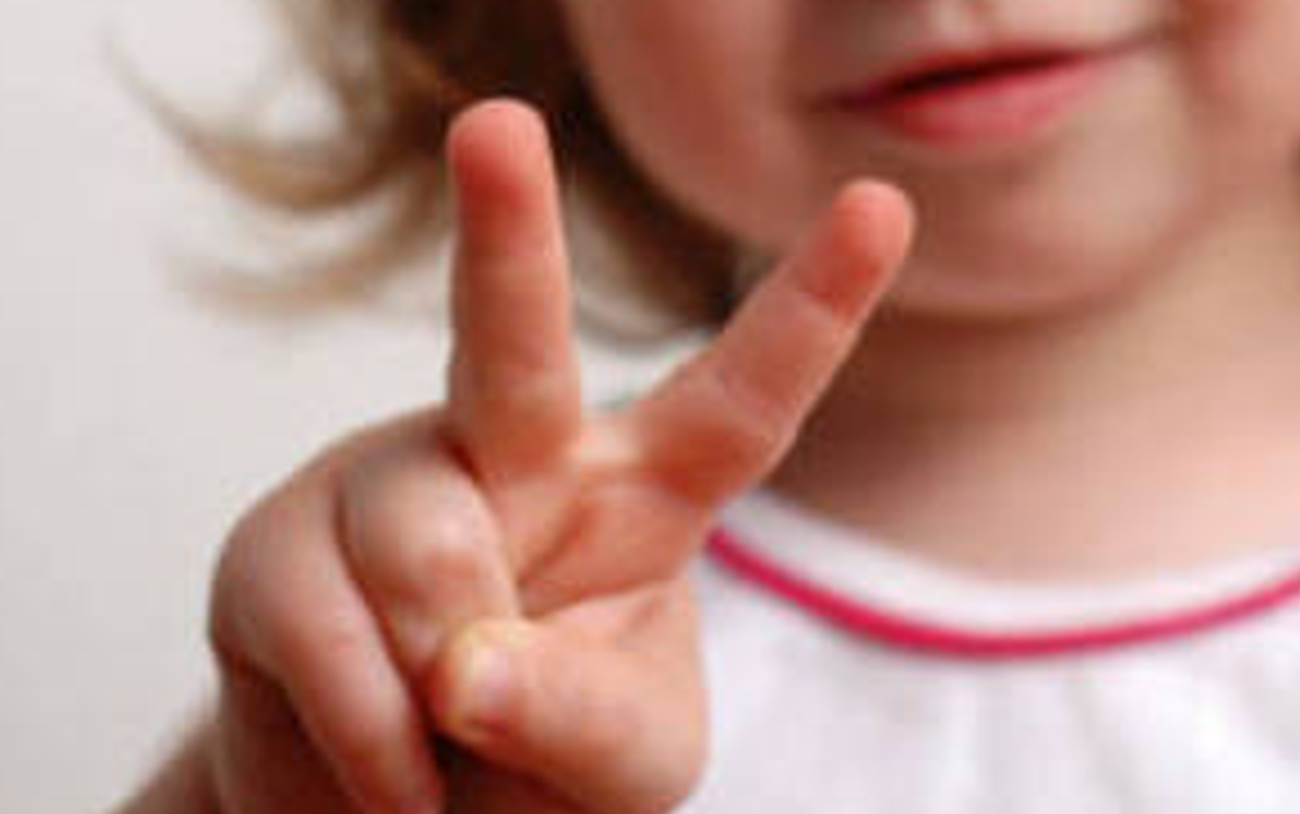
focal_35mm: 127
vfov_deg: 10.2
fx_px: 4502
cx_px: 688
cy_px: -175
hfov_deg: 16.4
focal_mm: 50
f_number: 3.5
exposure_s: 1/500
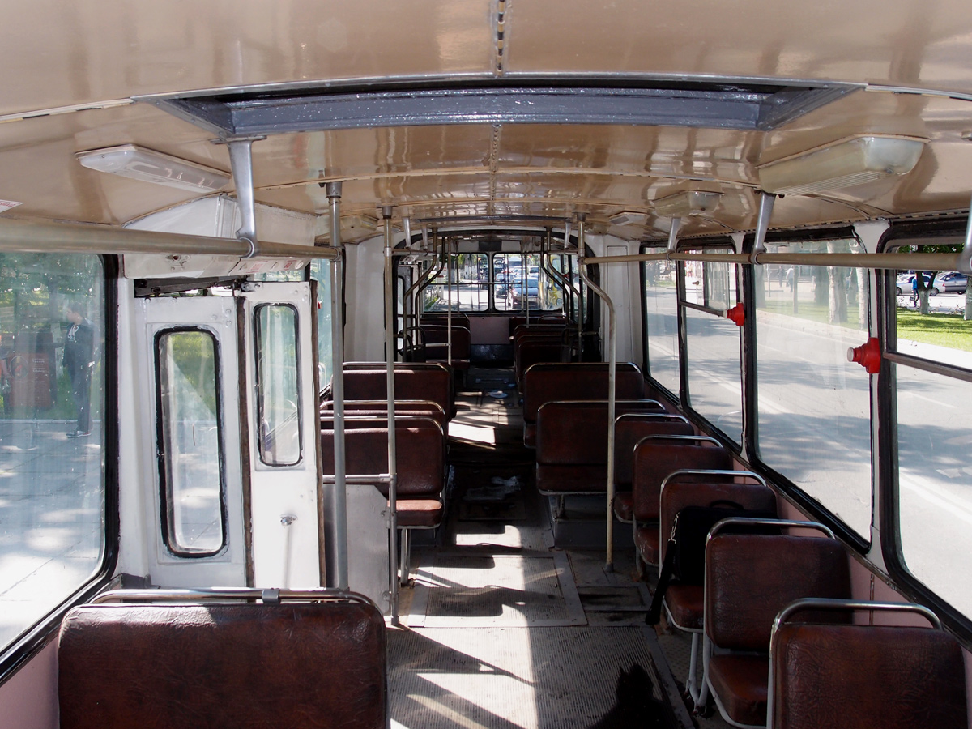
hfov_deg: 60.0
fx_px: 842
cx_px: 486
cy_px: 364
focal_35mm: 30
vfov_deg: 46.8
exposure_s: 1/320
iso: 100
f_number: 2.8
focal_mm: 6.48
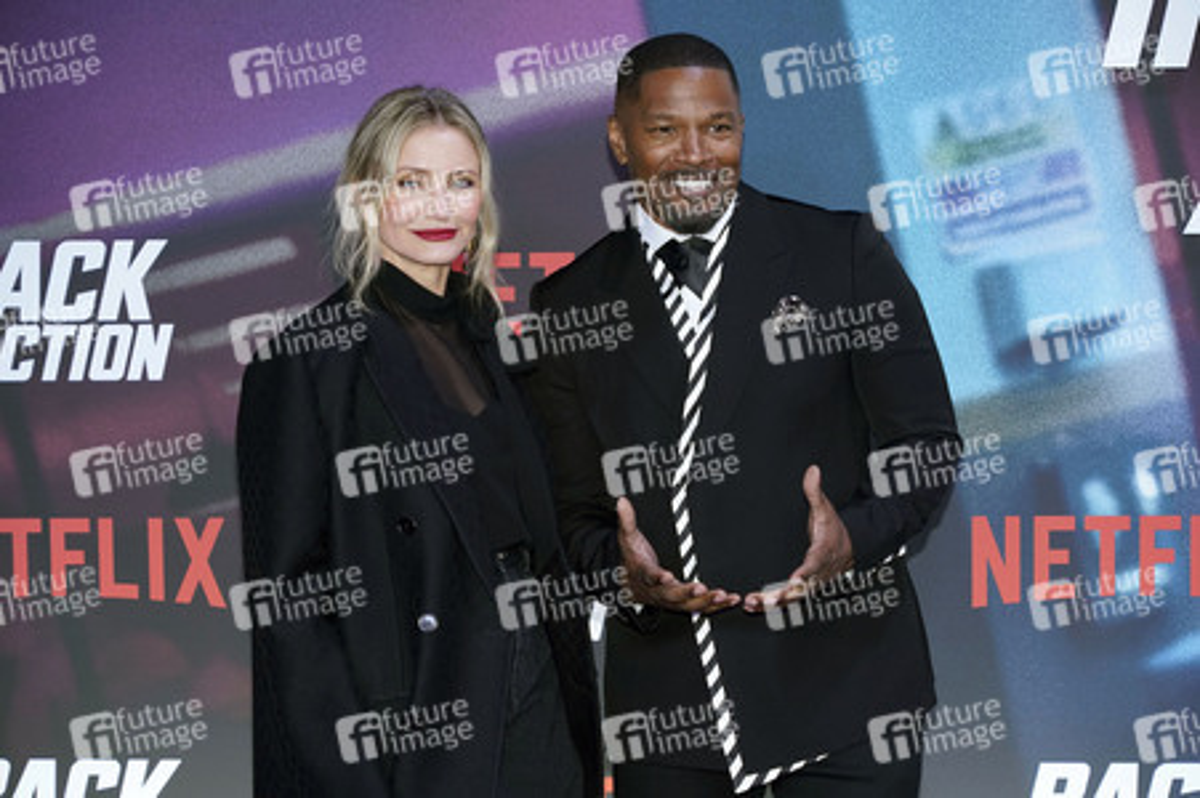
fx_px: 3364
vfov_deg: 13.5
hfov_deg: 20.2
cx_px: 600
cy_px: 399
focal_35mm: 101
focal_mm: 101
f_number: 5.6
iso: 1000
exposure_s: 1/160
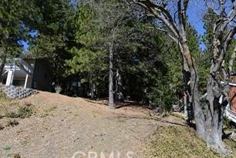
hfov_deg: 61.9
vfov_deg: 43.7
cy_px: 71
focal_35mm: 30
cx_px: 118
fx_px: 197
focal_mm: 24
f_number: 8
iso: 160
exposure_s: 1/250
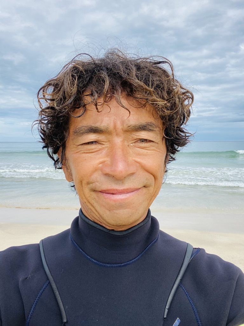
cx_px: 122
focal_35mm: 30
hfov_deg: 46.8
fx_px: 282
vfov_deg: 60.0
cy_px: 163
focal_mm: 2.71
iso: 25
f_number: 2.2
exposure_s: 1/659
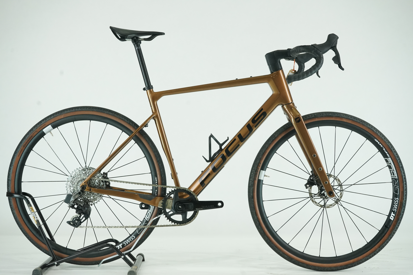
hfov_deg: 32.9
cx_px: 206
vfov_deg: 22.3
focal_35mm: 61
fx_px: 700
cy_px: 138
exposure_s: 1/200
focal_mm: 61
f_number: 8
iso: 2500
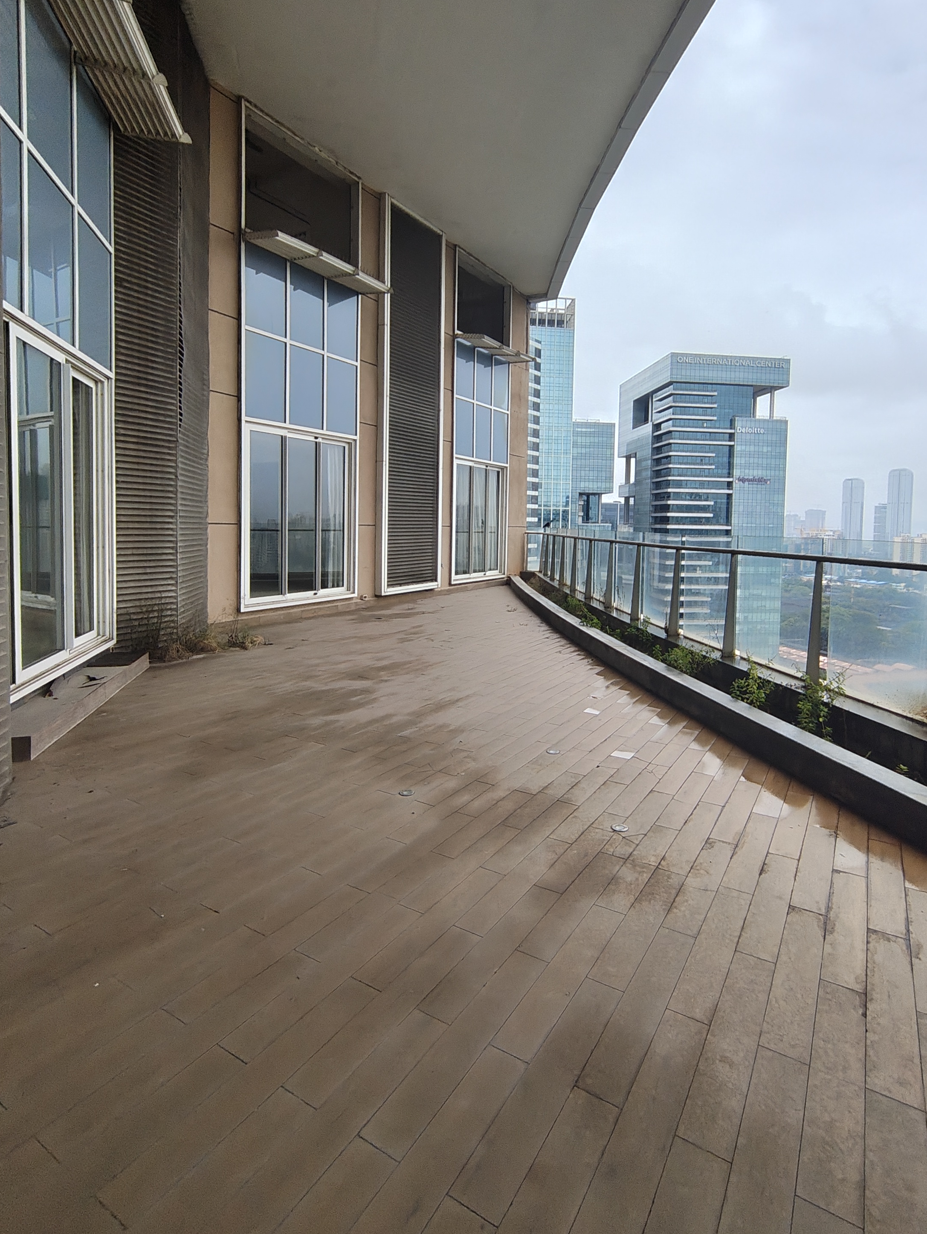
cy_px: 552
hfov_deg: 74.7
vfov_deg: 90.7
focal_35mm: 17
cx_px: 492
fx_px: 606
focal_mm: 1.64
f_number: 2.2
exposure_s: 1/1057
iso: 50
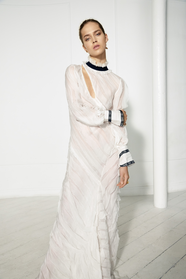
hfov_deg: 41.1
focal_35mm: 32
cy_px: 140
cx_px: 93
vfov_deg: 58.7
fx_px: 248
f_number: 8
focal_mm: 32
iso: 1250
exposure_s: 1/125
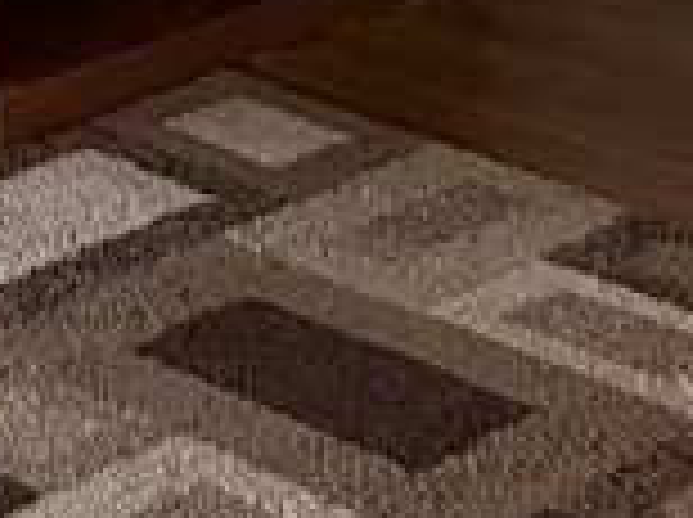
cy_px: -896
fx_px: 3458
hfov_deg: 10.0
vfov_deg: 7.7
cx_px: -999
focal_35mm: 173
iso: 200
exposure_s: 1/60
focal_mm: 5.1
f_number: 1.6
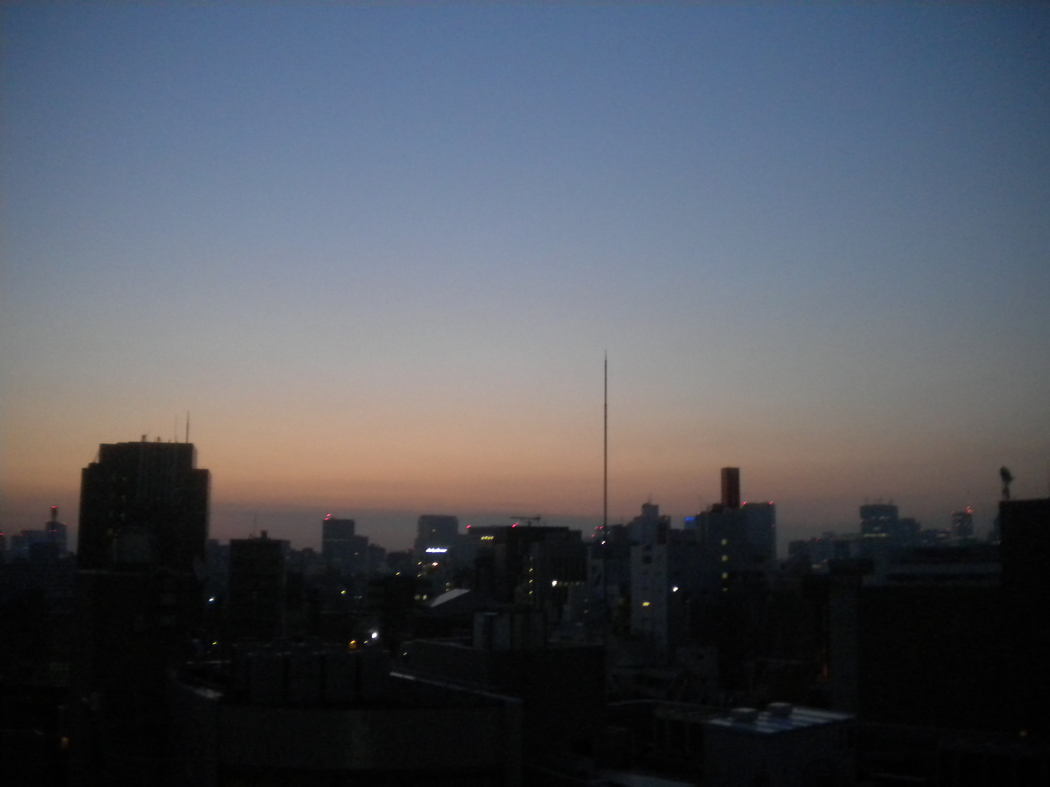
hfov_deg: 52.6
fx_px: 1062
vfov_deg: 40.7
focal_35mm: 35
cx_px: 525
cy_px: 394
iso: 400
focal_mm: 6.3
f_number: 3.1
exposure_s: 1/23
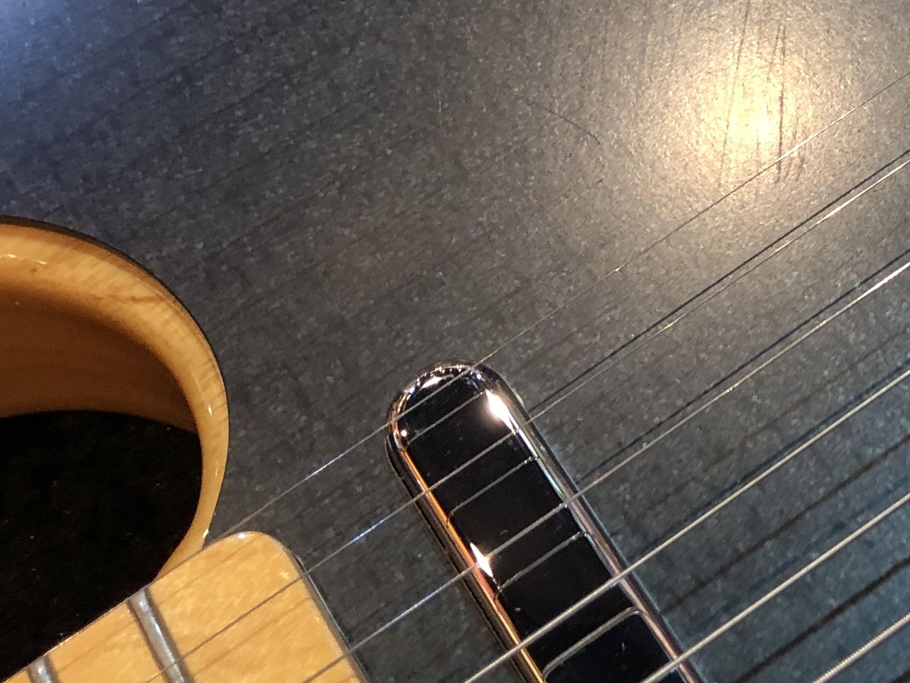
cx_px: 987
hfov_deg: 22.6
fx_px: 2156
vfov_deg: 17.6
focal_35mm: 82
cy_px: 4
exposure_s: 1/15
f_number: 1.8
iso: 40
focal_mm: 3.99
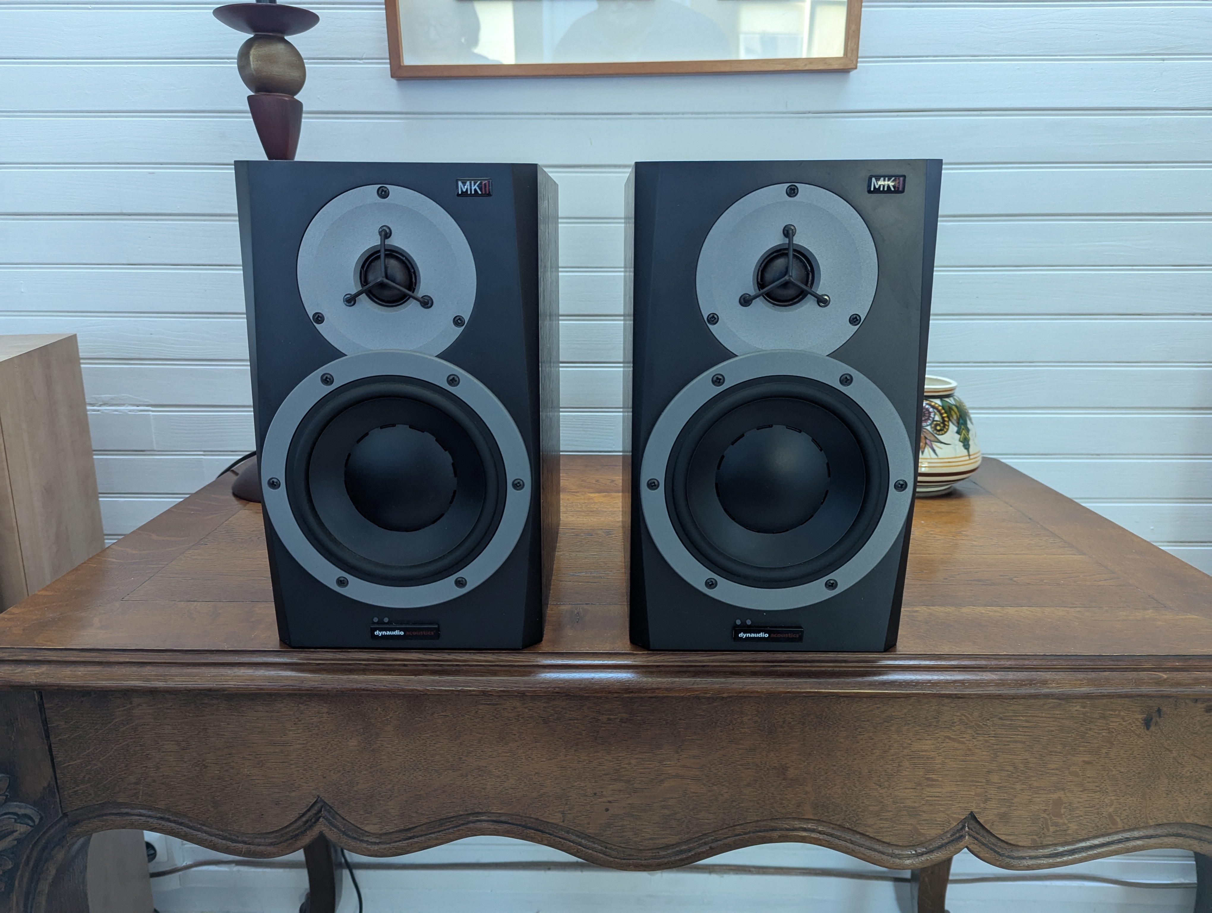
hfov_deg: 71.5
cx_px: 606
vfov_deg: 56.9
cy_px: 456
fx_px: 841
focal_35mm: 24
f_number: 1.85
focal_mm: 6.81
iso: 312
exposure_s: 1/42.7
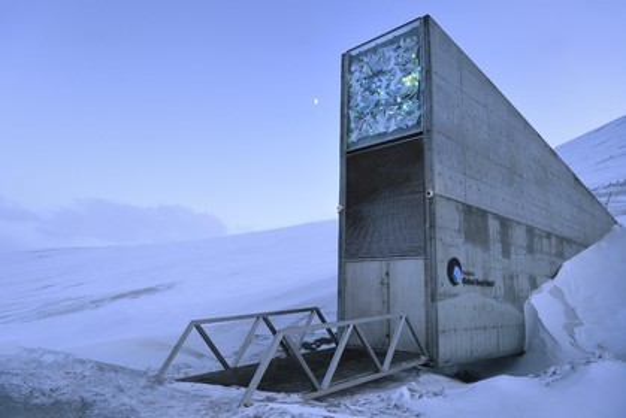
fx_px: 418
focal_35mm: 24
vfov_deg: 53.2
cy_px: 209
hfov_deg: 73.7
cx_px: 313
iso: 800
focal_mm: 24
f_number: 6.3
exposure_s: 1/60
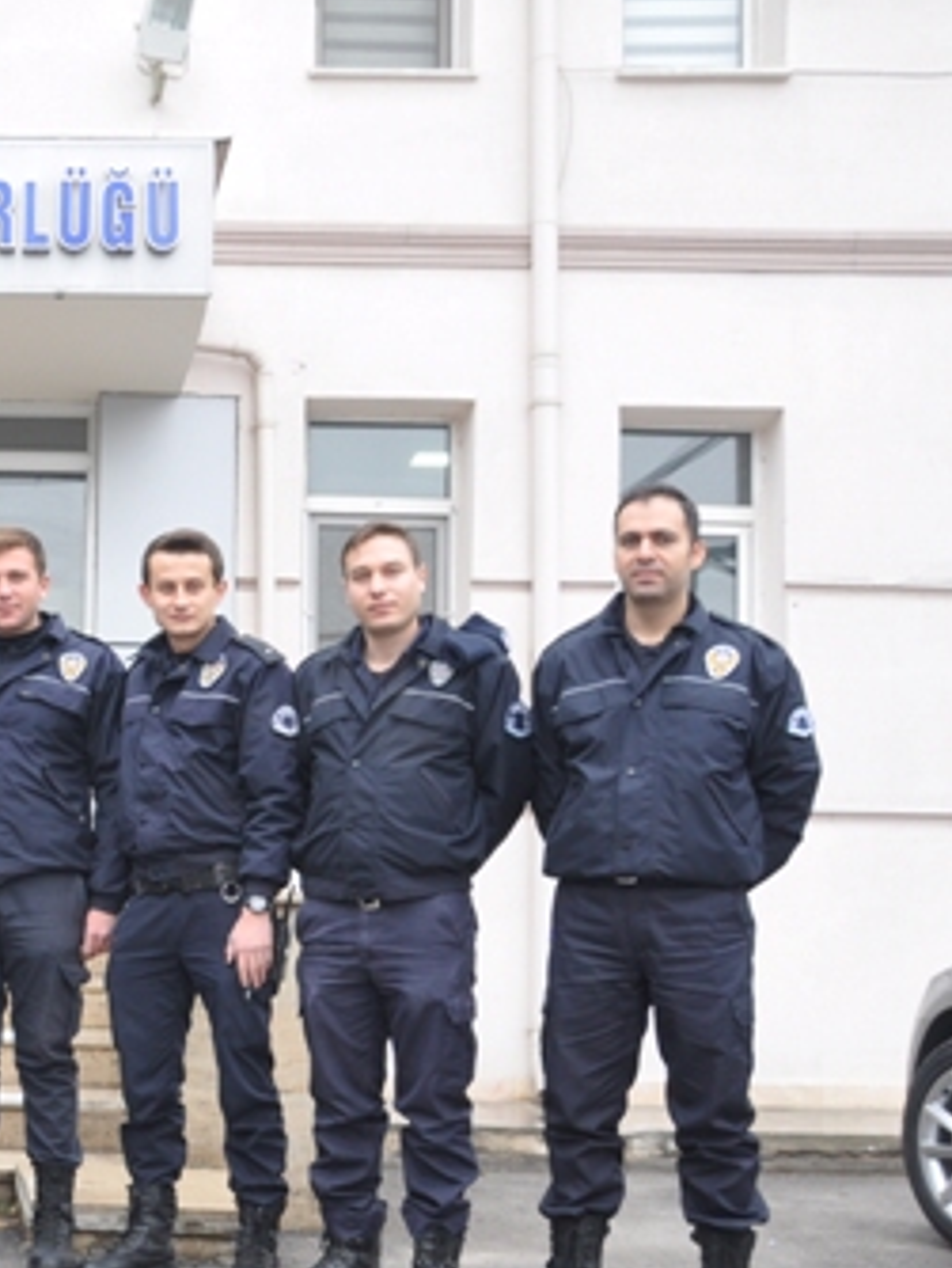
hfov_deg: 23.3
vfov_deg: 33.1
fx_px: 2121
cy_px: 799
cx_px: -171
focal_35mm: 58
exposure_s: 1/60
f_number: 8
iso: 640
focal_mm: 21
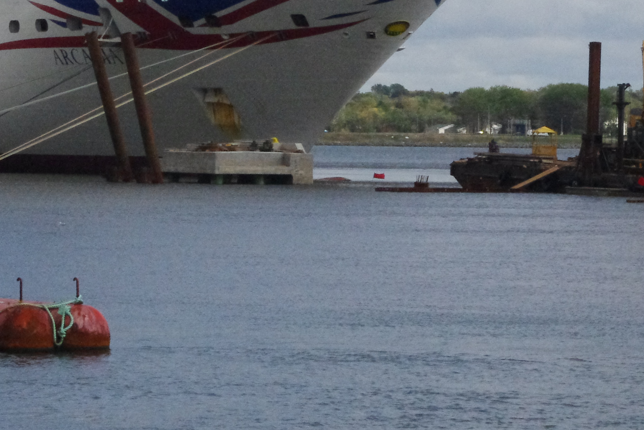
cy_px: 73
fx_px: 3721
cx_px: -82
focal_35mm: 208
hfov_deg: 9.8
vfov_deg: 6.6
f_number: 20
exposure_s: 1/1000
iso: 3200
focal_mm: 55
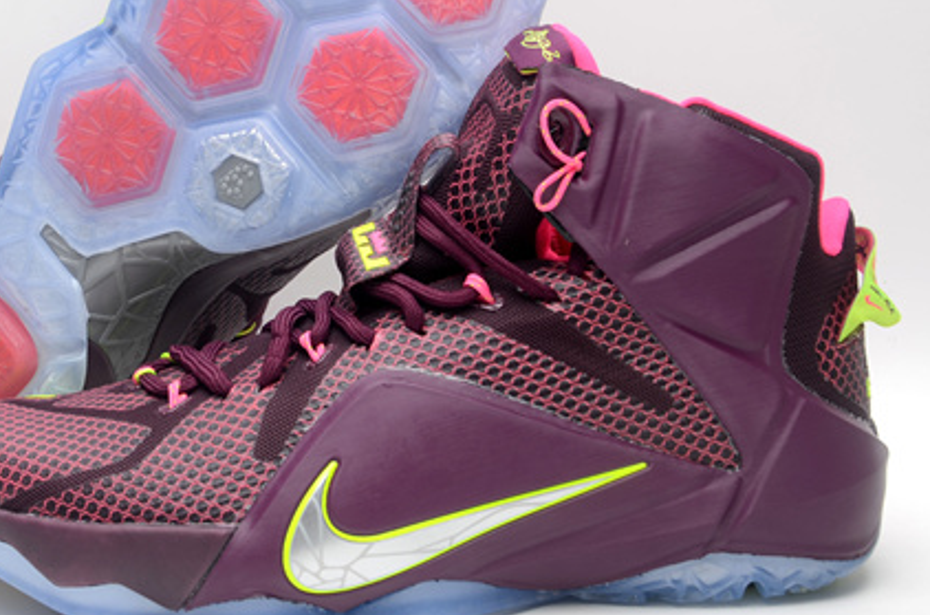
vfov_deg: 18.1
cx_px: 350
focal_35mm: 75
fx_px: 1925
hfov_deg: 27.1
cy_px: 239
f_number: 8
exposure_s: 1/125
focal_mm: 35
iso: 100
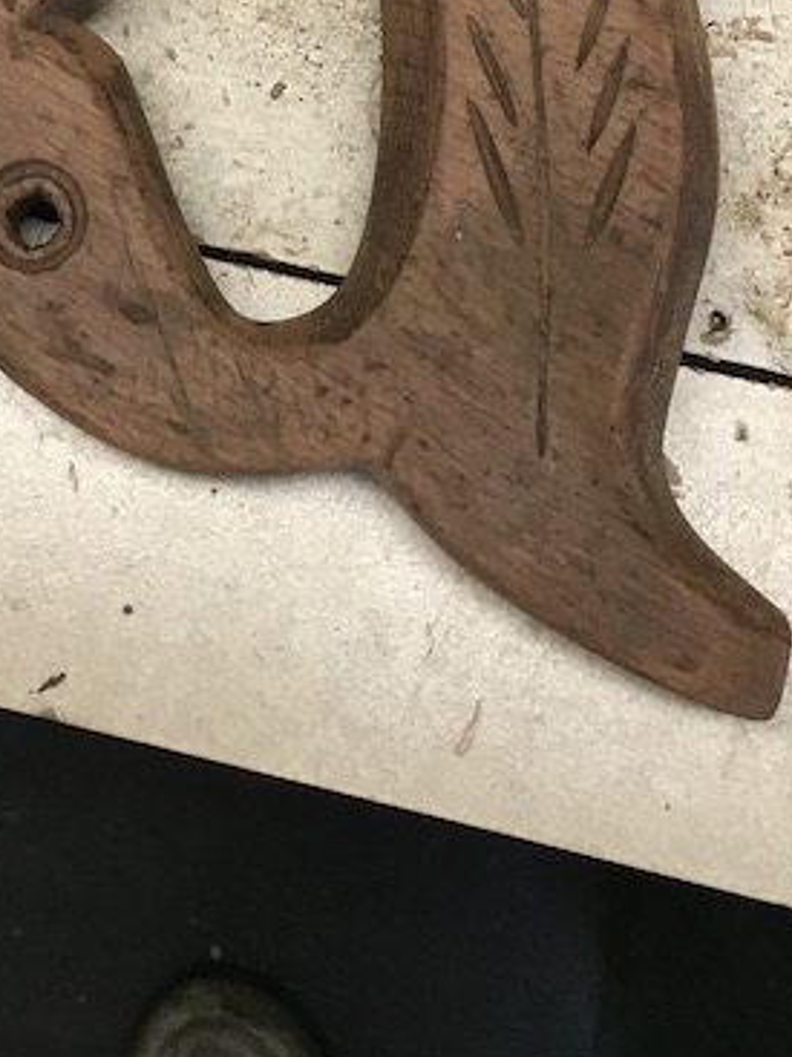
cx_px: 101
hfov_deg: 18.8
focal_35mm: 77
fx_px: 2350
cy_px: -288
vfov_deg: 22.8
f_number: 1.8
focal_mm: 3.99
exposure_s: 1/30
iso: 25
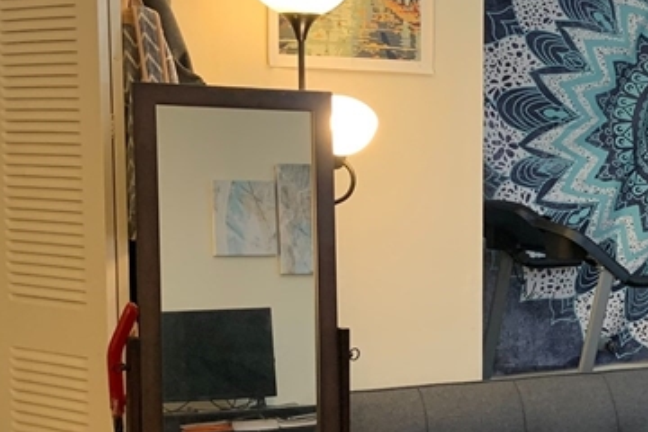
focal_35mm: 77
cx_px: 569
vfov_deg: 17.7
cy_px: 288
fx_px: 1386
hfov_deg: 25.6
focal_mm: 4.25
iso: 200
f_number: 1.8
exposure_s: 1/60
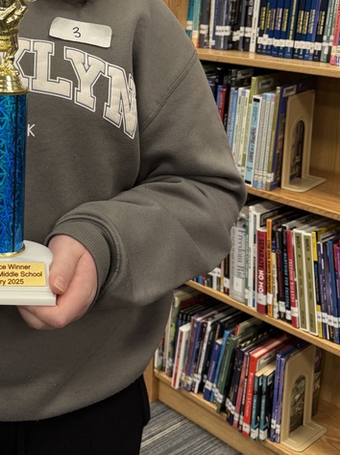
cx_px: -14
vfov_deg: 36.0
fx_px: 682
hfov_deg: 26.3
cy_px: 111
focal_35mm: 52
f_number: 1.78
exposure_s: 1/60
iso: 100
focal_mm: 6.76
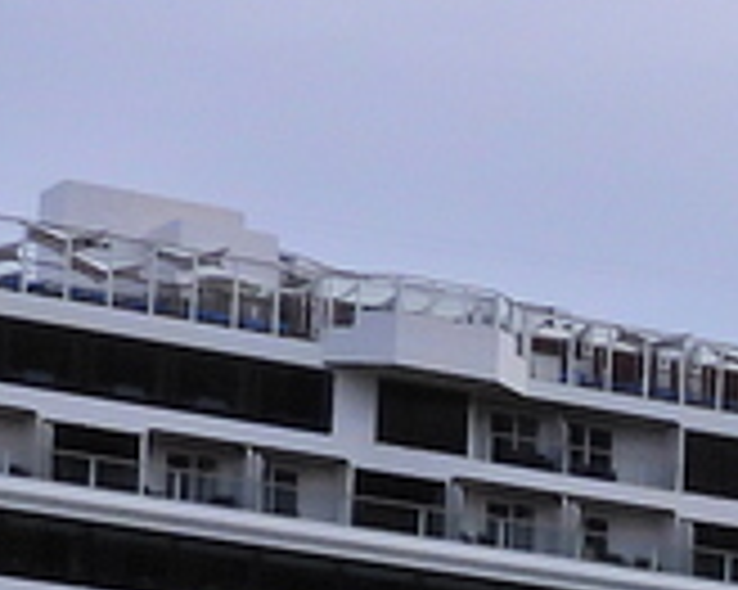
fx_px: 5479
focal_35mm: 251
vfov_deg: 6.0
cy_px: 1302
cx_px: 2088
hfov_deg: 7.0
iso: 100
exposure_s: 1/1600
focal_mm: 5.9
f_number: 4.5
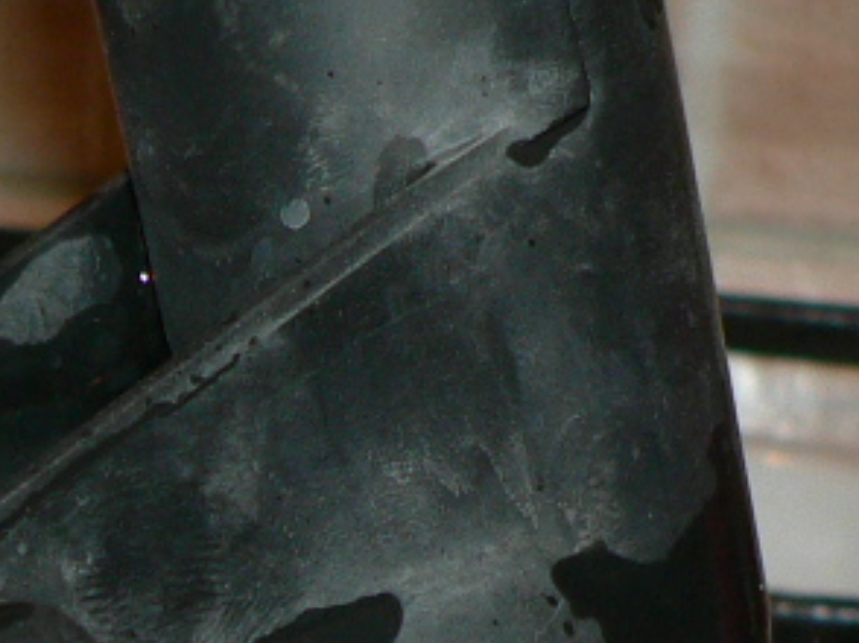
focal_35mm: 157
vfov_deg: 9.1
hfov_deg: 12.4
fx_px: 3893
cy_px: 1061
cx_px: -61
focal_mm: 6
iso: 100
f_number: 2.8
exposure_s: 1/60
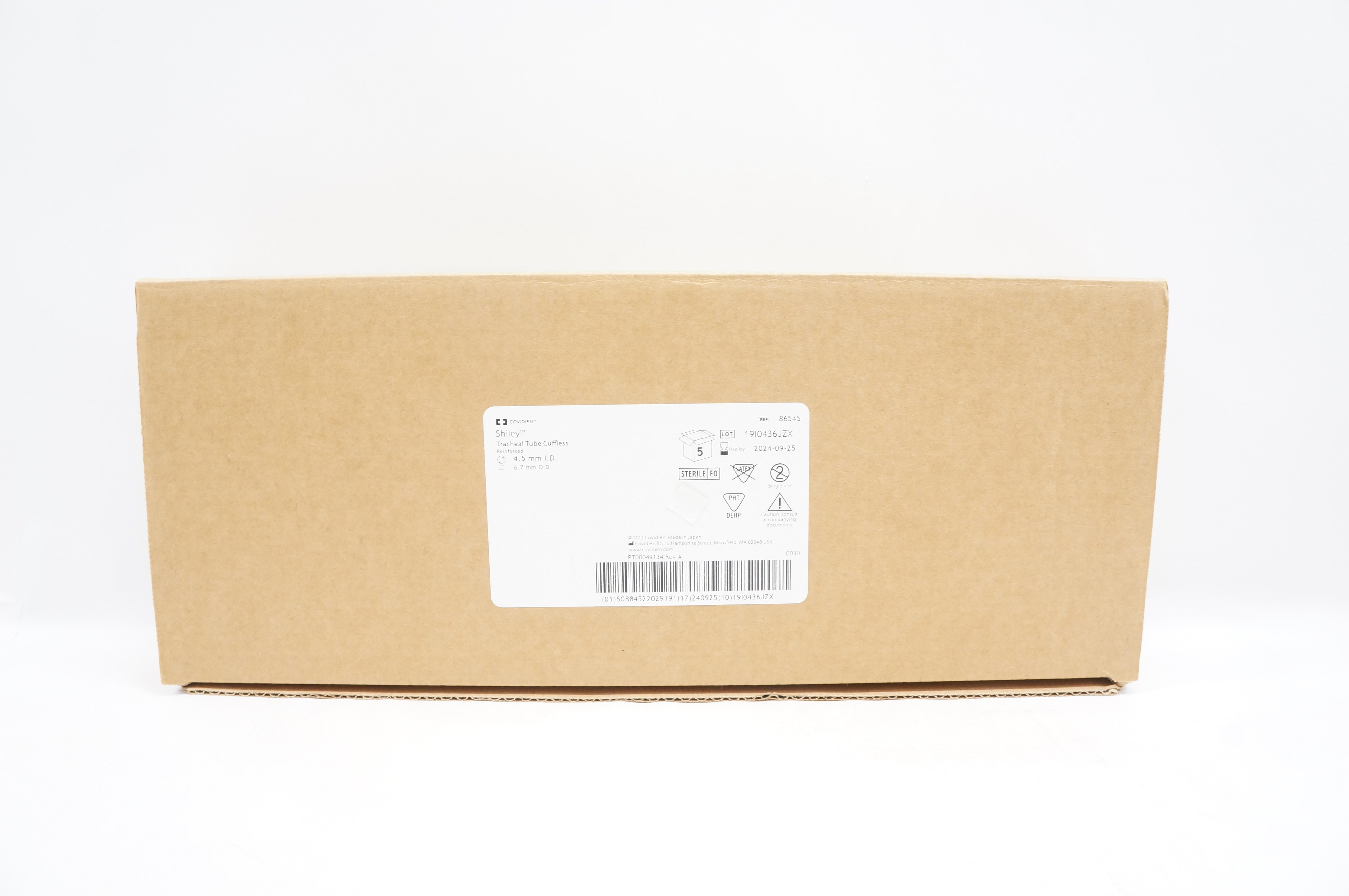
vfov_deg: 47.8
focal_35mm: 27
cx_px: 674
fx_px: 1011
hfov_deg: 67.4
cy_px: 448
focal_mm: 18
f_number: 8
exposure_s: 1/30
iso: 800
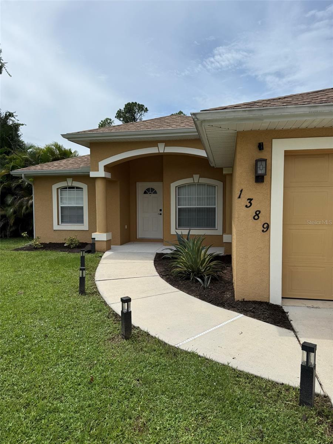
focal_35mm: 24
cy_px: 222
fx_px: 308
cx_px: 166
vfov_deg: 71.6
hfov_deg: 56.8
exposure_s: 1/7353
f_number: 1.78
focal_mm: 6.76
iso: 80
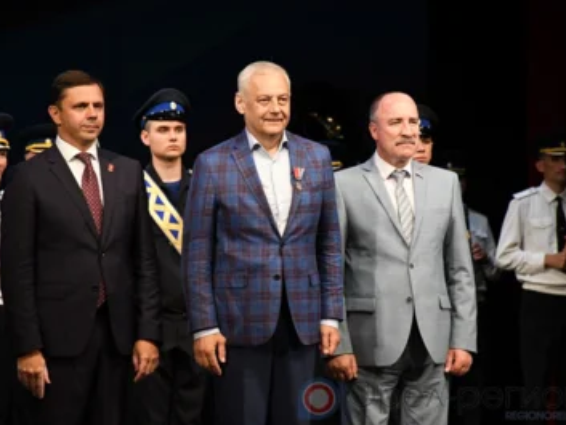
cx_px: 269
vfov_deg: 6.5
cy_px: 212
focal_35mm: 229
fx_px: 3746
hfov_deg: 8.6
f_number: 5.6
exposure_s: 1/640
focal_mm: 140
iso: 3200
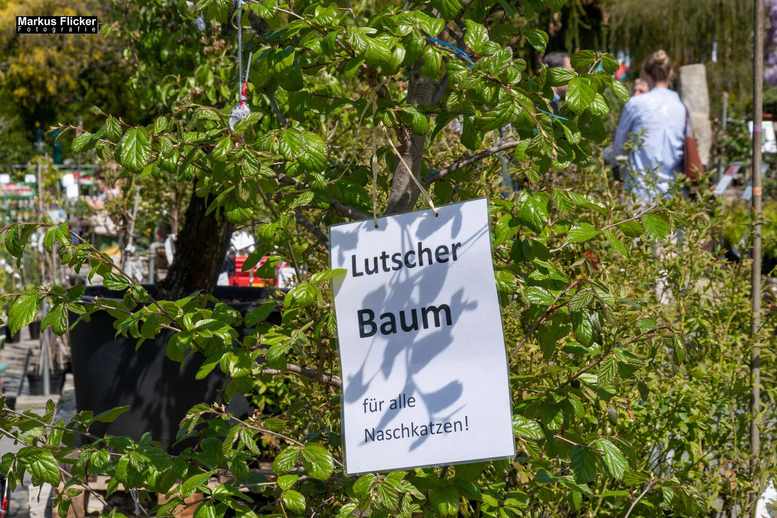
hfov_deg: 22.6
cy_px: 259
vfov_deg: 15.2
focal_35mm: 90
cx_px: 388
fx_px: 1942
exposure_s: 1/320
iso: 200
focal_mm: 60
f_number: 11
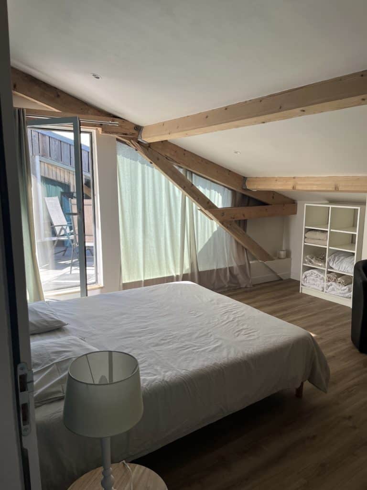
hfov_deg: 53.1
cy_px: 245
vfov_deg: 67.3
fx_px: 368
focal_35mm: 26
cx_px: 184
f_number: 1.6
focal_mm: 5.1
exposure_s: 1/437
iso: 50
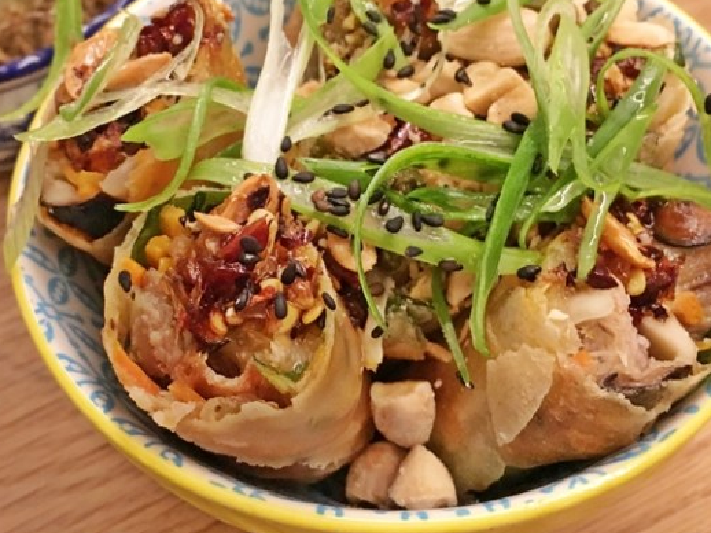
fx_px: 883
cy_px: 202
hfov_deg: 43.7
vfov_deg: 33.4
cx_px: 301
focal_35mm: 43
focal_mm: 4.15
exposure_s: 1/15
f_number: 2.2
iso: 500
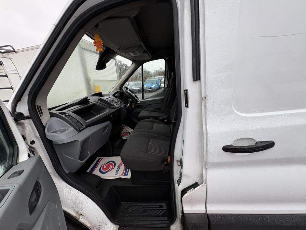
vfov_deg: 85.7
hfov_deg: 102.1
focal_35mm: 14
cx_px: 153
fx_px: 124
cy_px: 115
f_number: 2.2
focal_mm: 2.22
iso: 50
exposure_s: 1/99
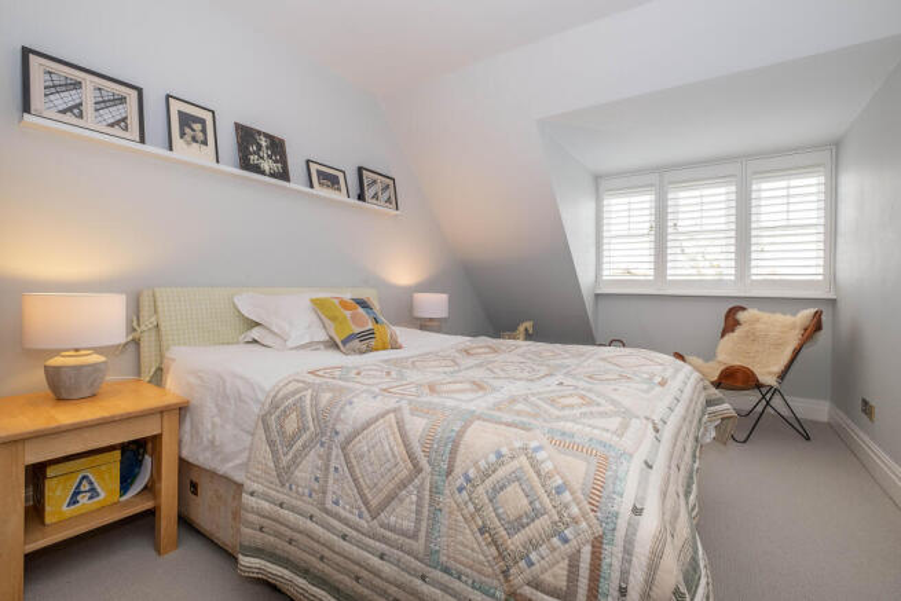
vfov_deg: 77.4
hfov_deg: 100.4
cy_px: 300
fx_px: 375
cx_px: 450
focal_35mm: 15
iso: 400
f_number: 6.4
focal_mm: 10
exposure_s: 1/40
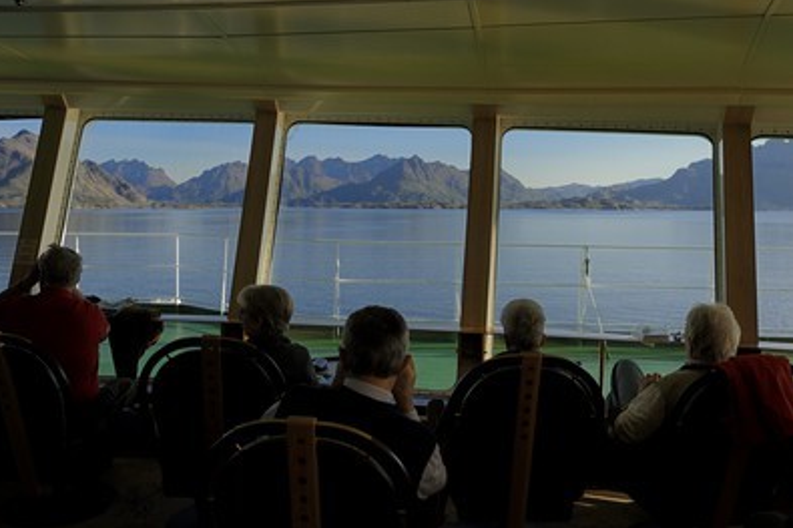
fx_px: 727
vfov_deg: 39.9
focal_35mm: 33
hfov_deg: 57.2
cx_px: 375
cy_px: 249
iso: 200
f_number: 13
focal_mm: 31
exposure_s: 1/160
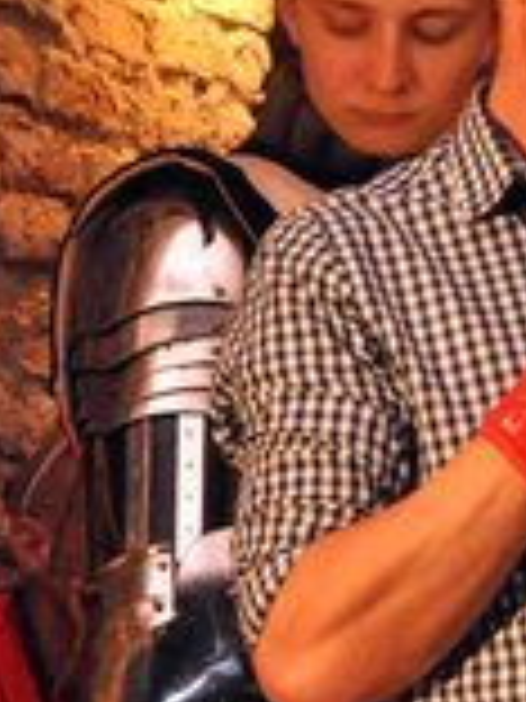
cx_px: -31
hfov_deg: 5.6
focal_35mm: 265
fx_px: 5369
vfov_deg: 7.5
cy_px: 423
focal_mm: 44
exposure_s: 1/60
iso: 3200
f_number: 13
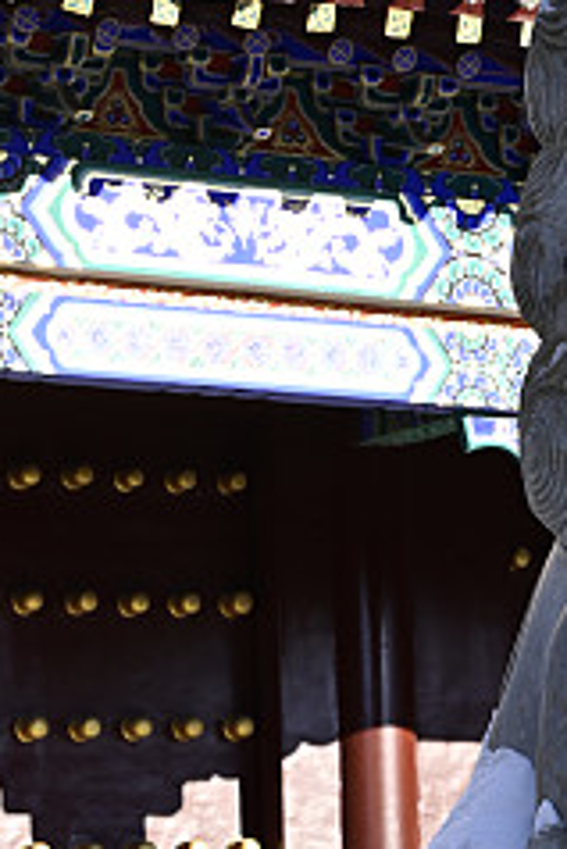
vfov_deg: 10.5
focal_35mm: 195
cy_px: 799
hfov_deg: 6.9
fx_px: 4600
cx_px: 940
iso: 100
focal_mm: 58
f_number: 8
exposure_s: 1/125
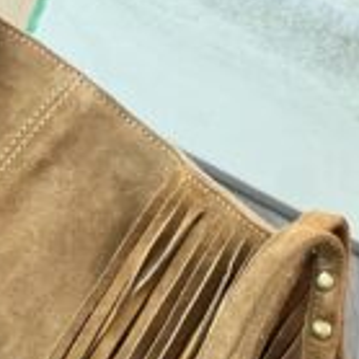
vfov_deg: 8.8
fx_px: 2300
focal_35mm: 196
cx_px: -13
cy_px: 418
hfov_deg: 8.9
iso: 640
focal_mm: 9
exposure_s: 1/34
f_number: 2.8
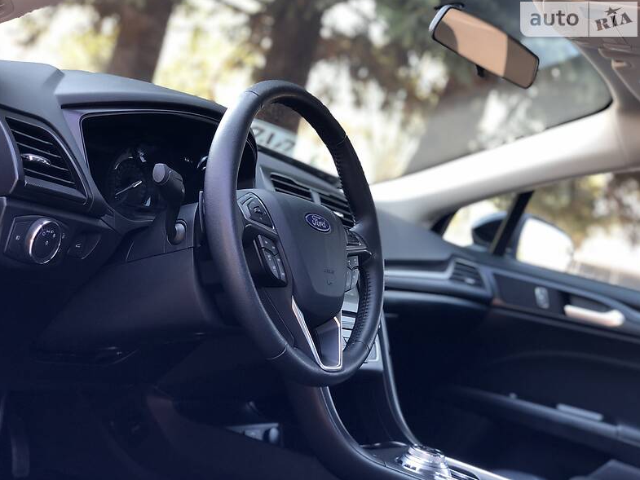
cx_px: 324
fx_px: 980
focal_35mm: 53
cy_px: 236
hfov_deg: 36.2
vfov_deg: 27.5
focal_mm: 6
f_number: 2.4
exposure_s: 1/60
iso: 40
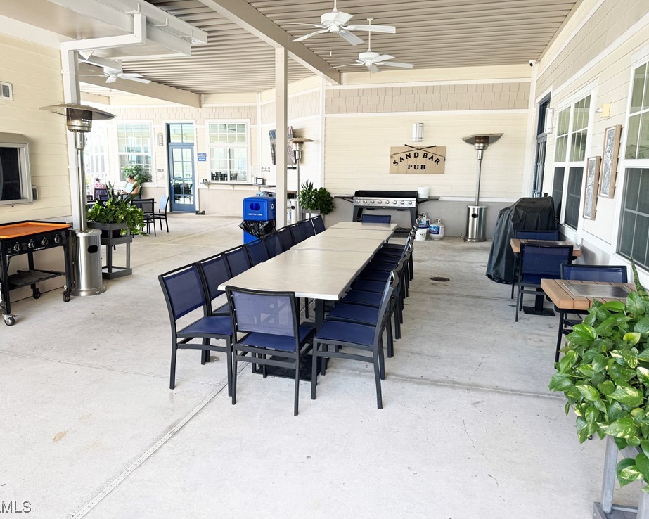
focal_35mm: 26
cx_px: 304
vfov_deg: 54.9
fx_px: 499
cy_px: 252
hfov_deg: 66.0
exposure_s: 1/144
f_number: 1.78
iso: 64
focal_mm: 6.76
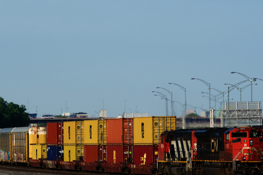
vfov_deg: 3.8
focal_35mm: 358
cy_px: 117
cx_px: 100
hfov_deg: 5.8
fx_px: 2614
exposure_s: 1/640
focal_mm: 200
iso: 320
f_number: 8
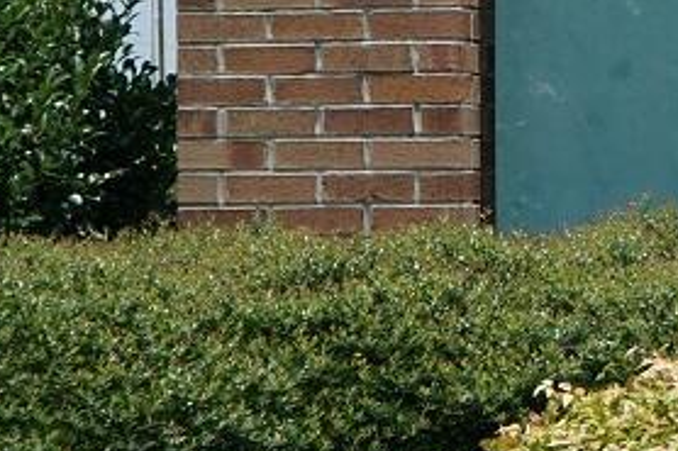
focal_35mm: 308
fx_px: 5797
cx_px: 1246
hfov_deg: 6.5
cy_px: 24
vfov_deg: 4.5
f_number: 4
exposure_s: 1/4000
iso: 320
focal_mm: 38
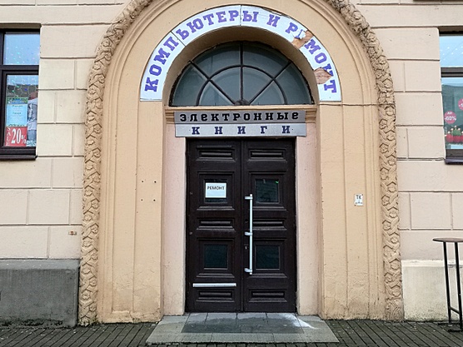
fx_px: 455
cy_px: 163
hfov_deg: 54.0
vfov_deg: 41.8
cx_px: 236
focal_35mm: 34
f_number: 2
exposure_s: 1/100
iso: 64
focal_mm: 4.04
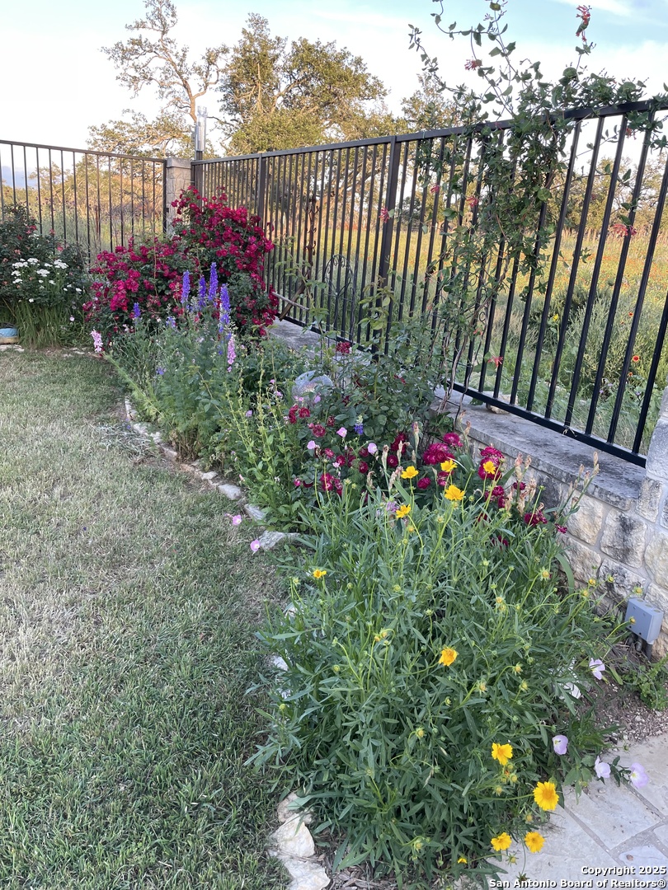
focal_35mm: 26
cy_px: 445
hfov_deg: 53.1
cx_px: 334
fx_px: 669
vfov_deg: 67.3
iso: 40
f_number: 1.6
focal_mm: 4.2
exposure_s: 1/121
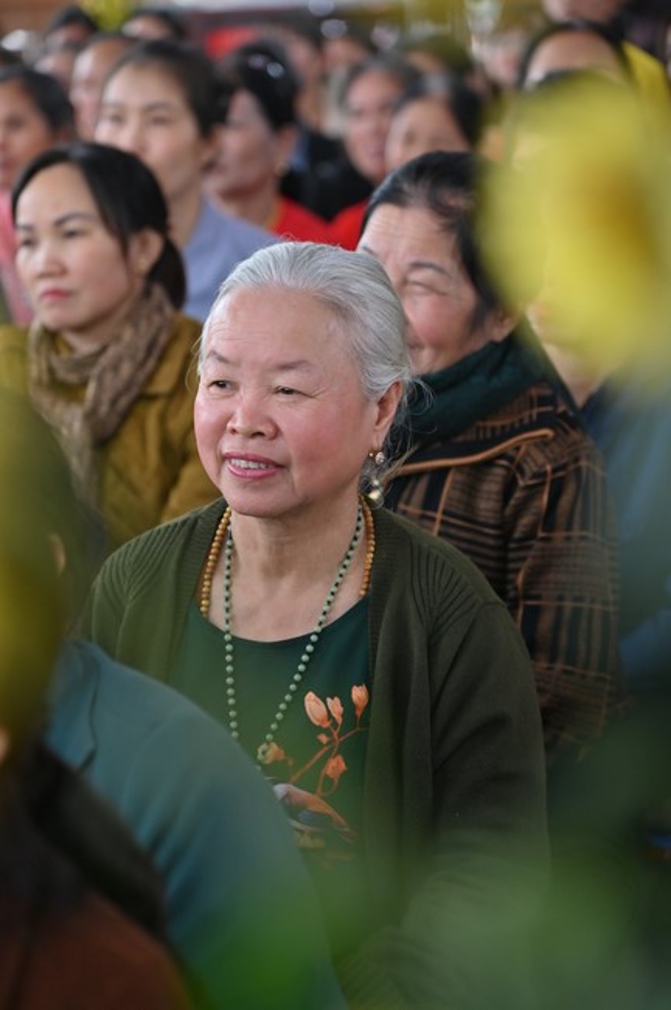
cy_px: 505
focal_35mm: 120
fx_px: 3362
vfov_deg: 17.1
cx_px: 336
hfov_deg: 11.4
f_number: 4.5
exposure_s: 1/125
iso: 800
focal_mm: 120
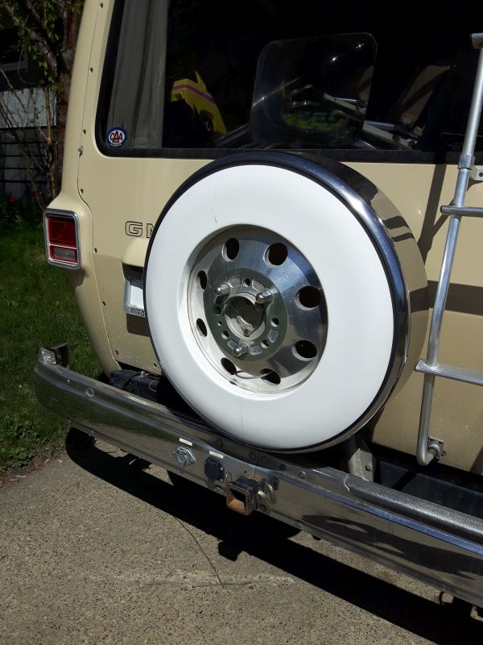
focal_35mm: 31
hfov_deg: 45.4
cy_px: 322
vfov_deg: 58.4
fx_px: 577
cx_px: 242
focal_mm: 3.7
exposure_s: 1/3155
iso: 40
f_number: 1.9
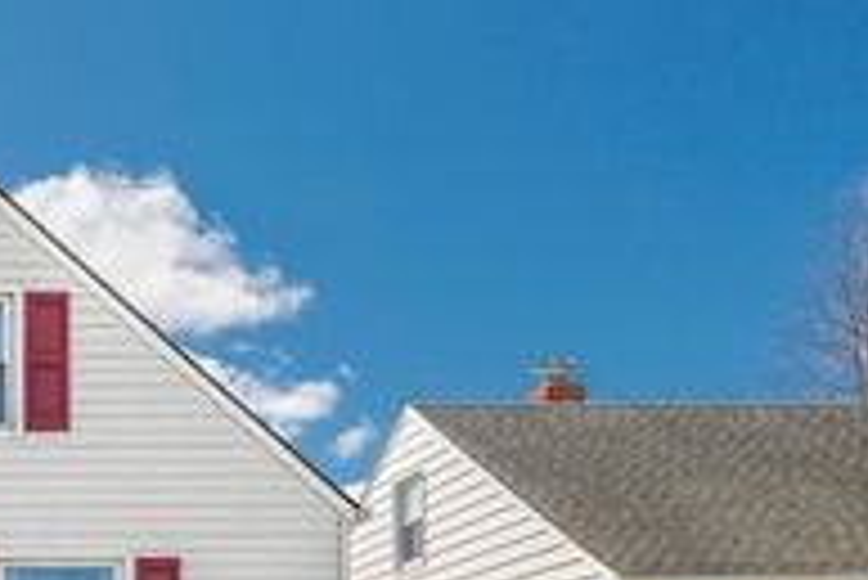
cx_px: -85
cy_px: 596
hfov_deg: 37.3
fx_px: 1062
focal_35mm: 44
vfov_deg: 28.5
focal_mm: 17
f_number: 9
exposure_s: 1/1250
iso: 200
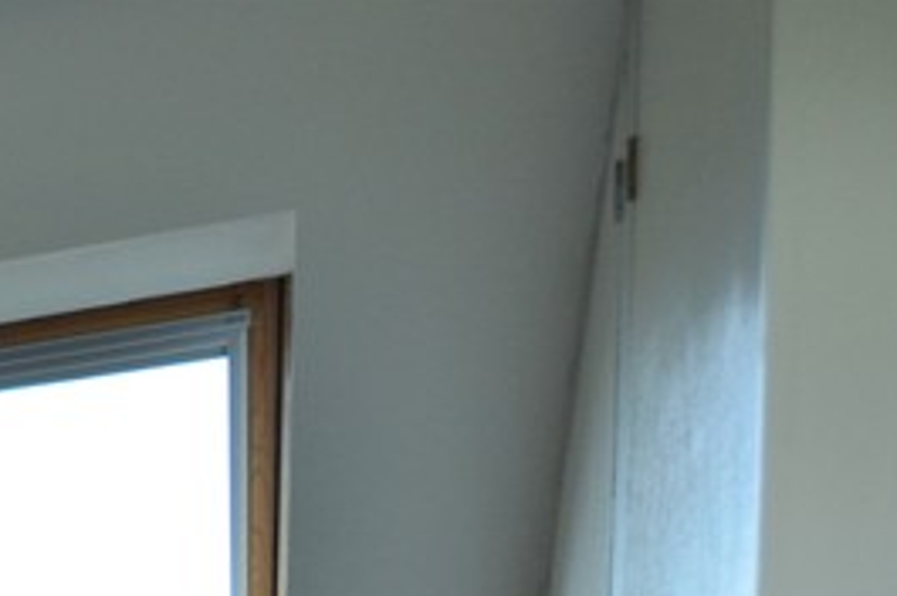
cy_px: 1148
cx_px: -575
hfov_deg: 23.8
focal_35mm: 58
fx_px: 1443
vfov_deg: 17.6
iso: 280
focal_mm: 10
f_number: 5.6
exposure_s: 1/125
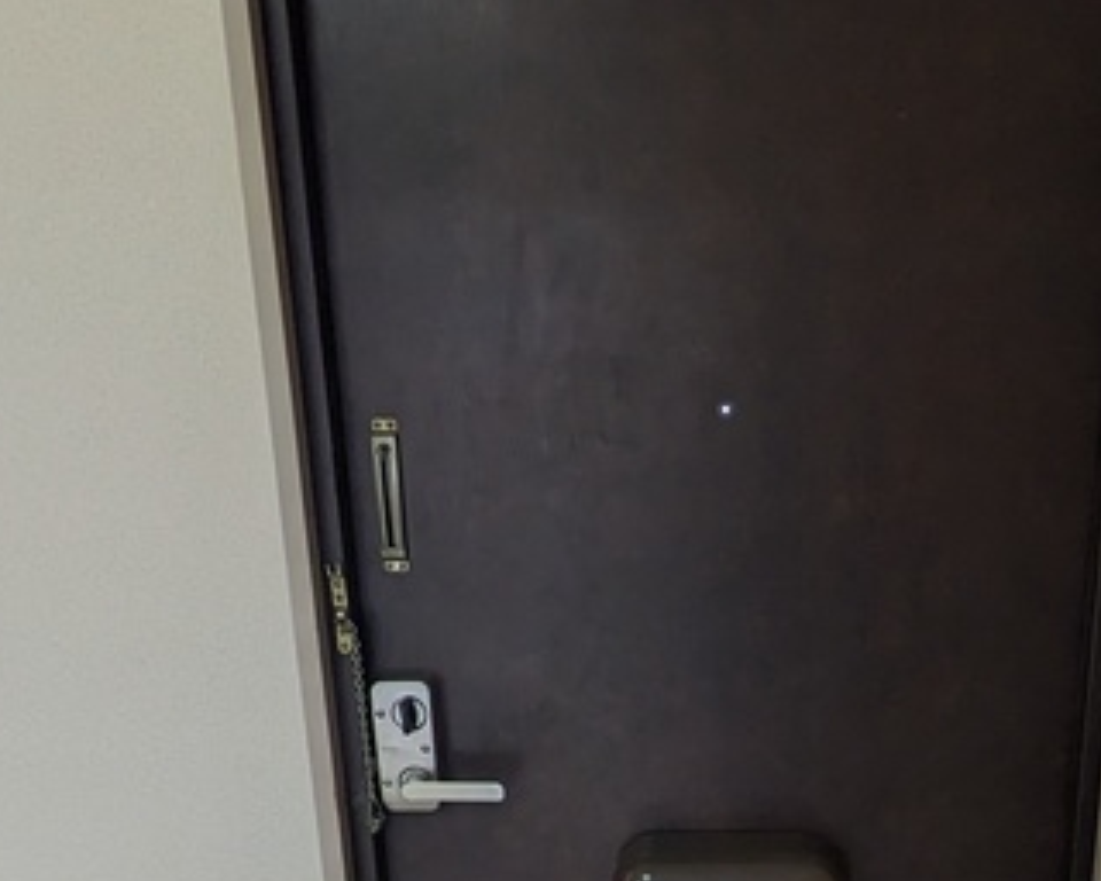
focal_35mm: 41
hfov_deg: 43.9
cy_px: 847
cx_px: 772
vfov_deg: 33.8
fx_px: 1336
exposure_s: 1/24
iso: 69
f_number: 2.2
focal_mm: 1.83
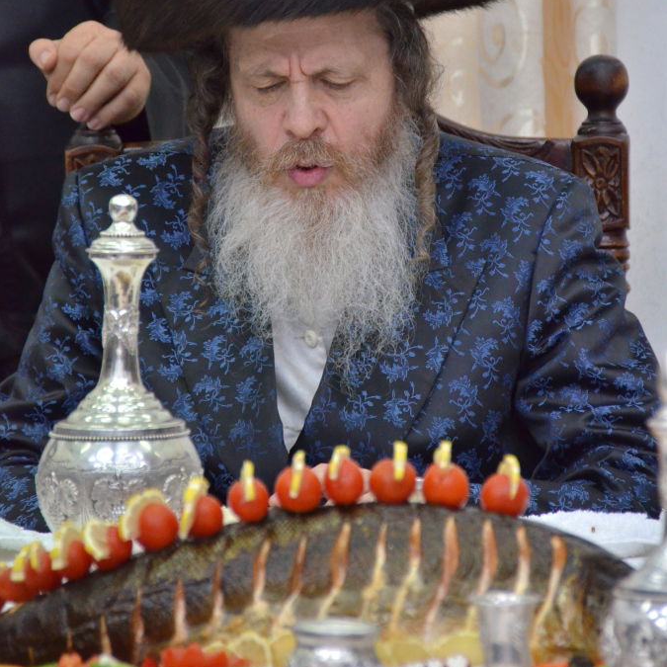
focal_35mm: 444
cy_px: 200
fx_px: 9679
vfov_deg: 3.9
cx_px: 333
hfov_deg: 3.9
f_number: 6.3
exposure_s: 1/160
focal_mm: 230
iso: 2000
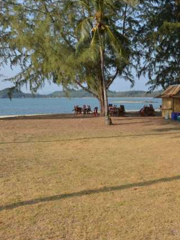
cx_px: 98
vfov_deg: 42.9
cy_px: 105
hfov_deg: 32.9
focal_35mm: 44
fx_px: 305
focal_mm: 24
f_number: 6.3
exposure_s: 1/160
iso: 100
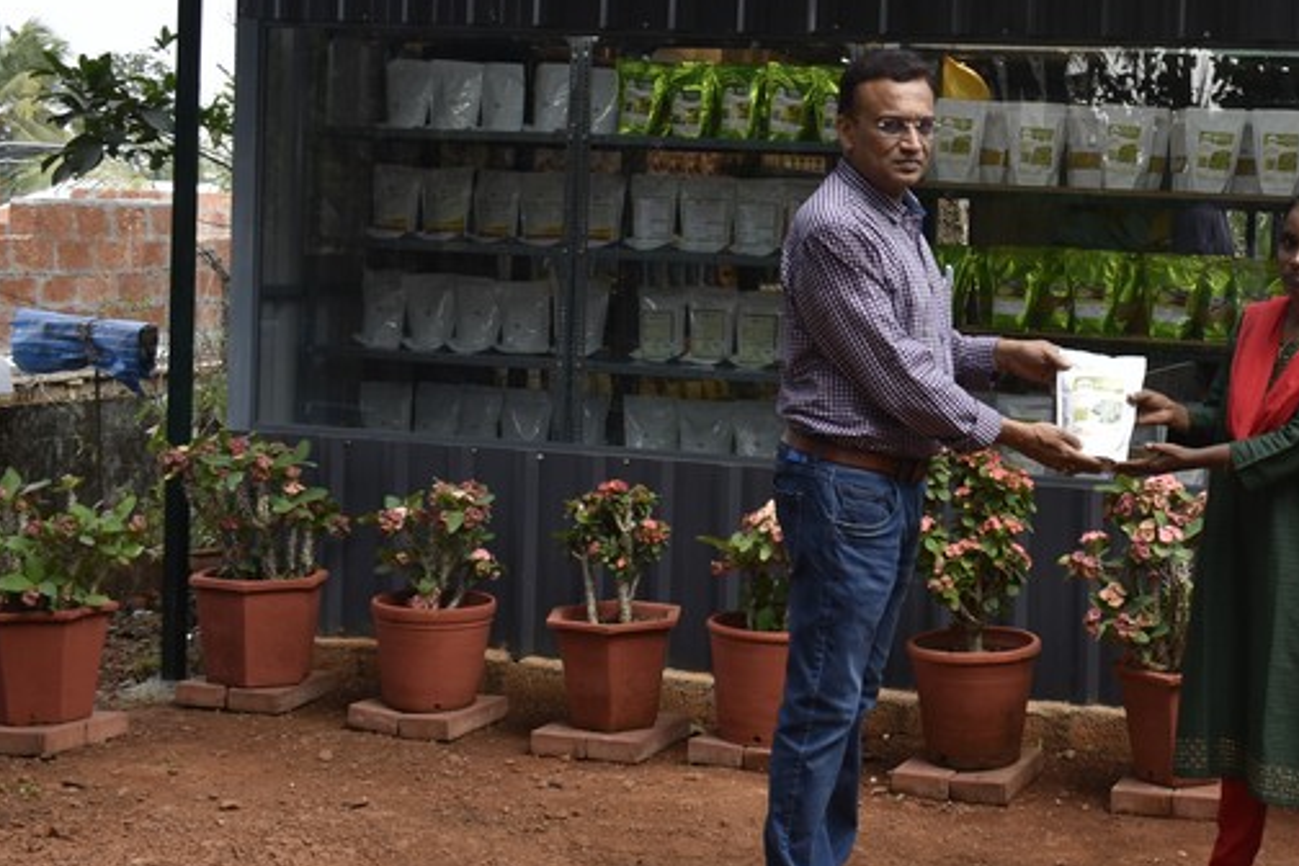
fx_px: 2201
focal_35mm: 61
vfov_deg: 22.2
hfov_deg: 31.4
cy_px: 311
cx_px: 1165
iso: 100
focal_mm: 20
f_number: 5.6
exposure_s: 1/125
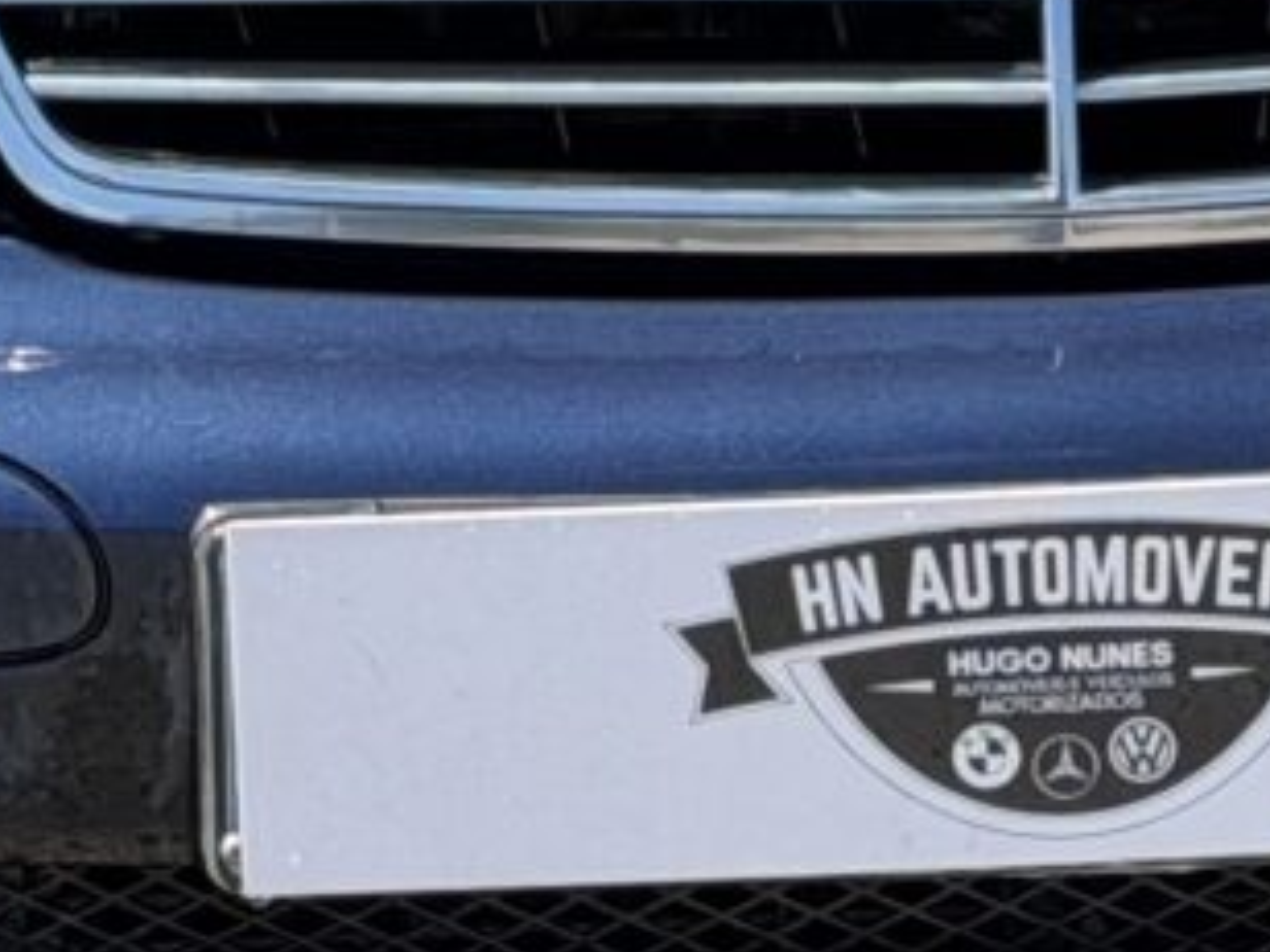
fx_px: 10970
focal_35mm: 299
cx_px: 668
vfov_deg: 4.9
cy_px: -919
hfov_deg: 6.6
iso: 100
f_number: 1.78
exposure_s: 1/1795
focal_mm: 6.76
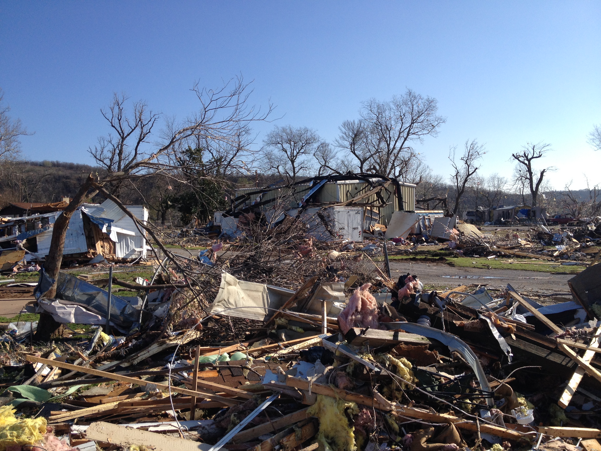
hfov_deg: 52.6
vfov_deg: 40.7
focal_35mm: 35
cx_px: 300
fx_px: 608
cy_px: 226
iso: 50
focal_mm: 4.28
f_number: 2.4
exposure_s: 1/1672
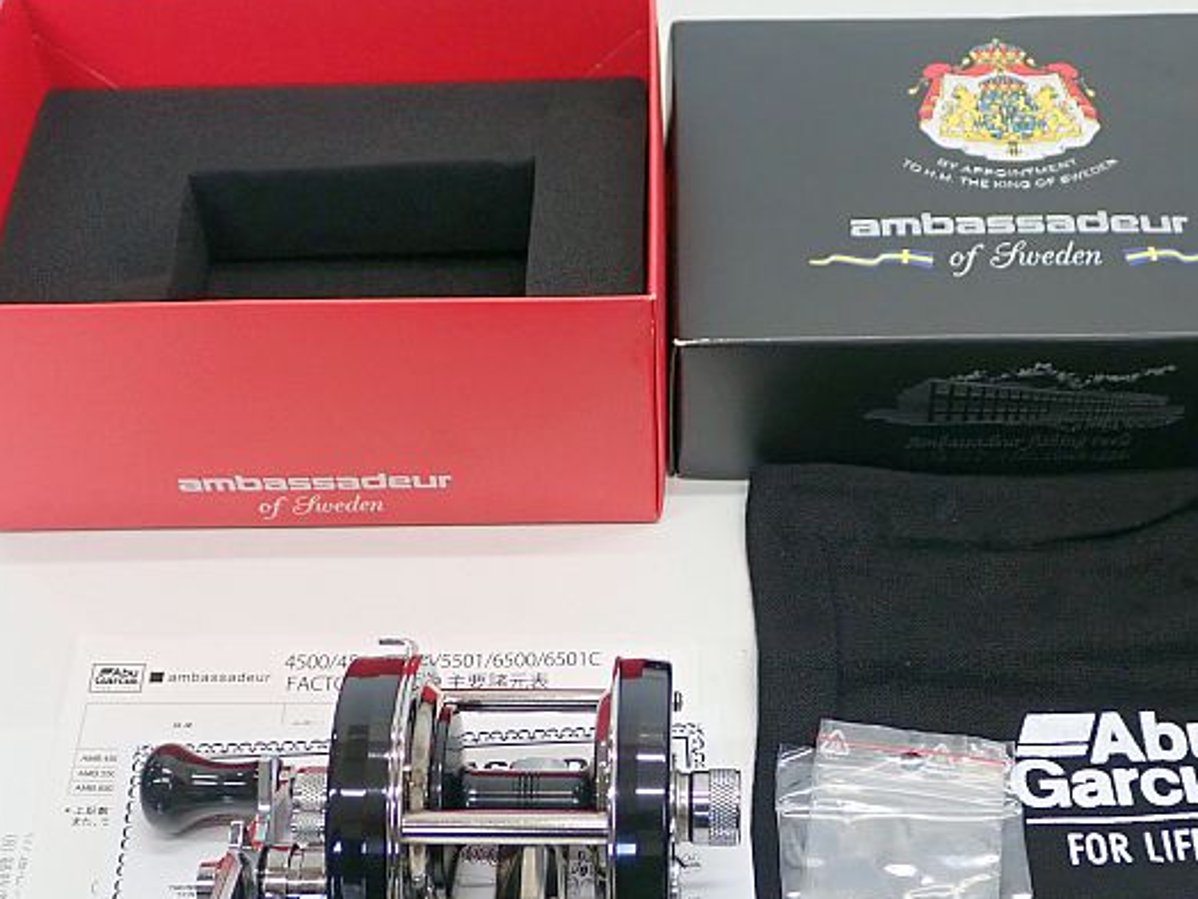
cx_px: 690
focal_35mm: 58
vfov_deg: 25.1
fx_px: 2007
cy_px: 622
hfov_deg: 33.2
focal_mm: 6.86
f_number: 2.7
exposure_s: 1/40
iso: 400
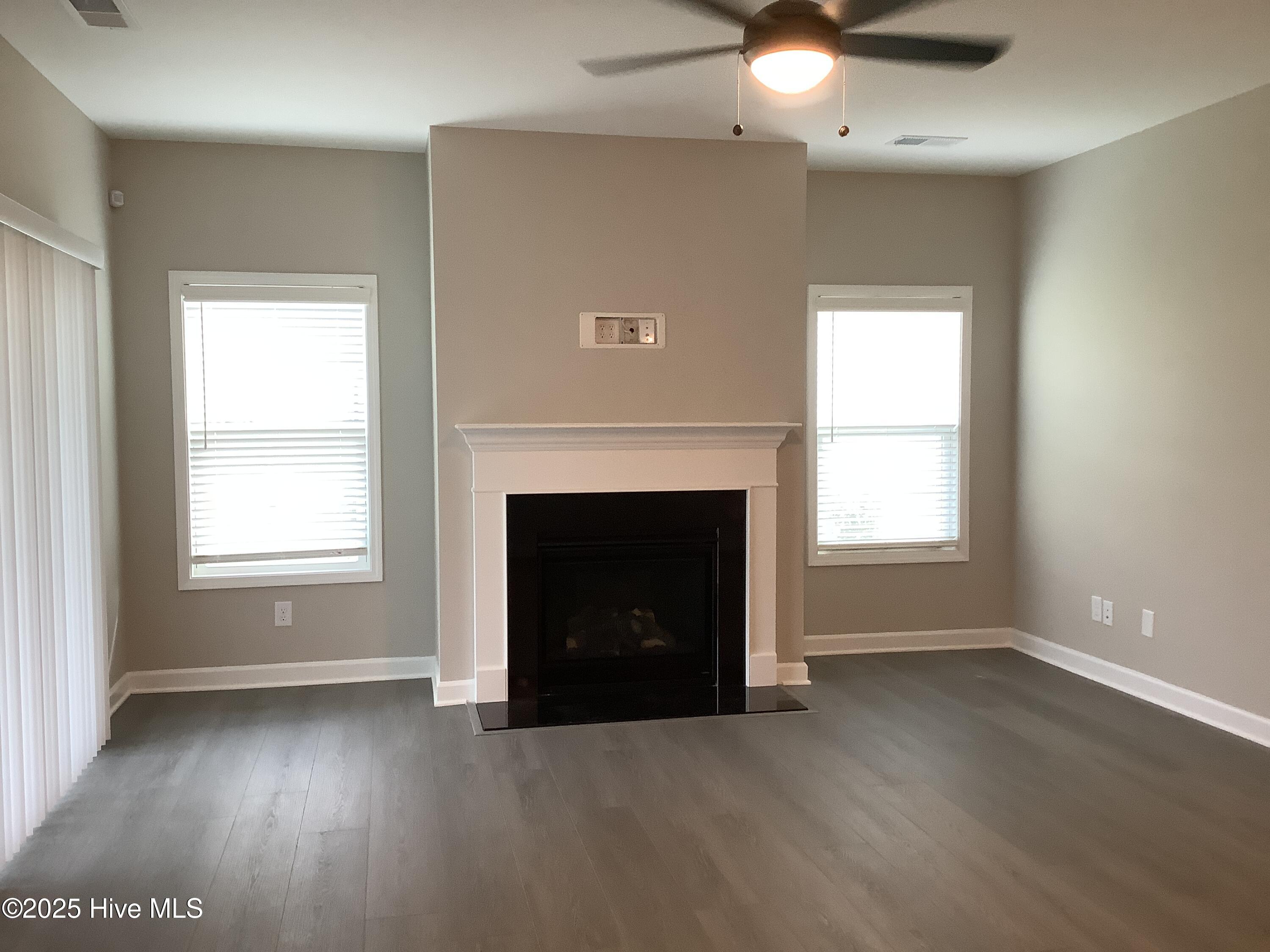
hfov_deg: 58.4
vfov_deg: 45.4
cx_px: 635
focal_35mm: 31
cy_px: 476
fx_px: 1137
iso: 125
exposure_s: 1/60
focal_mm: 3.3
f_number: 2.4
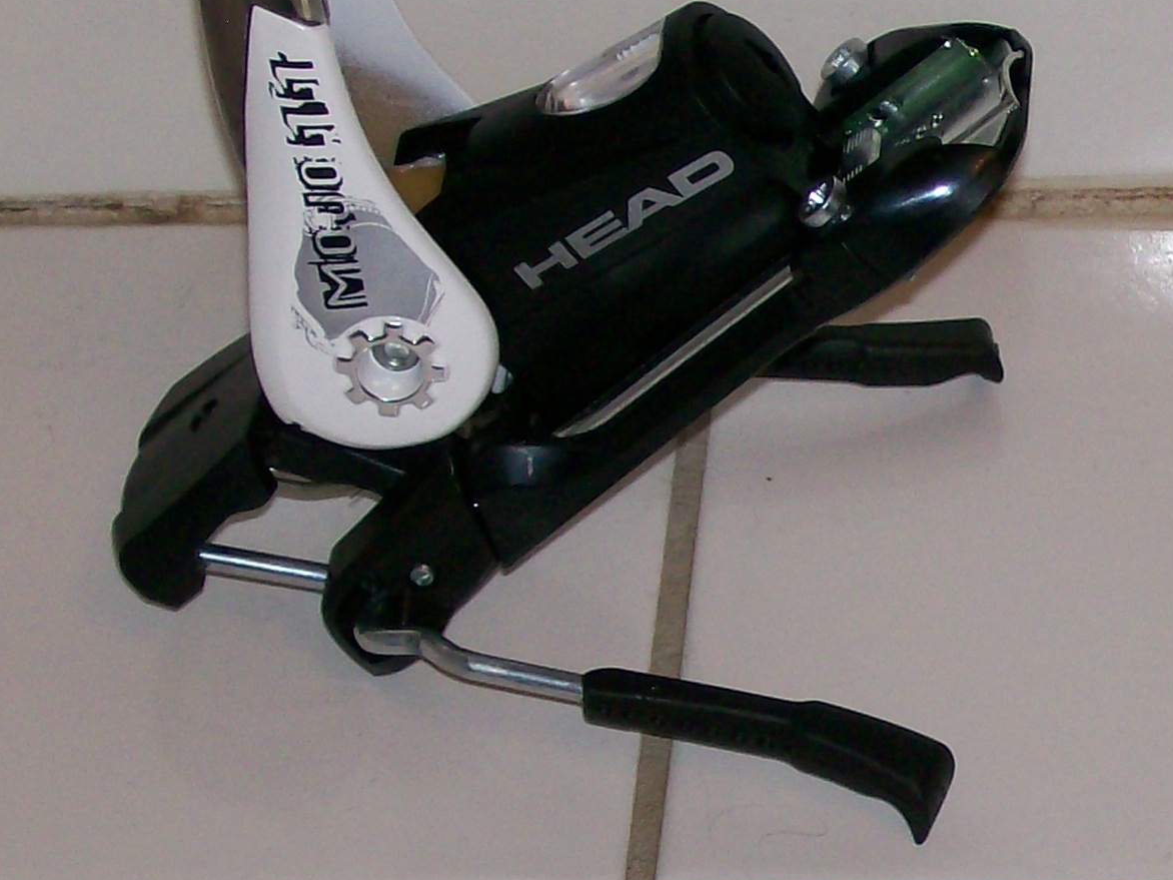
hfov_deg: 14.2
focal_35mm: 136
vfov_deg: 10.9
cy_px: 660
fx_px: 4609
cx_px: 1216
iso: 80
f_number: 3.4
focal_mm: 9.4
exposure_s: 1/83.6
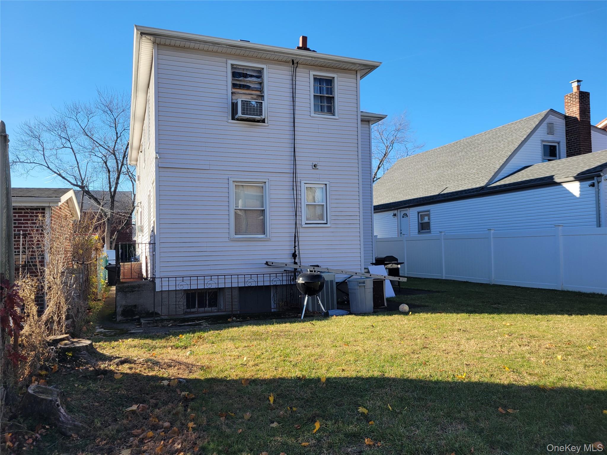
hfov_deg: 67.3
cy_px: 228
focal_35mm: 26
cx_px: 304
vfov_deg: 53.1
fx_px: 456
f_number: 1.8
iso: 40
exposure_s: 1/1044
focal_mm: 5.4
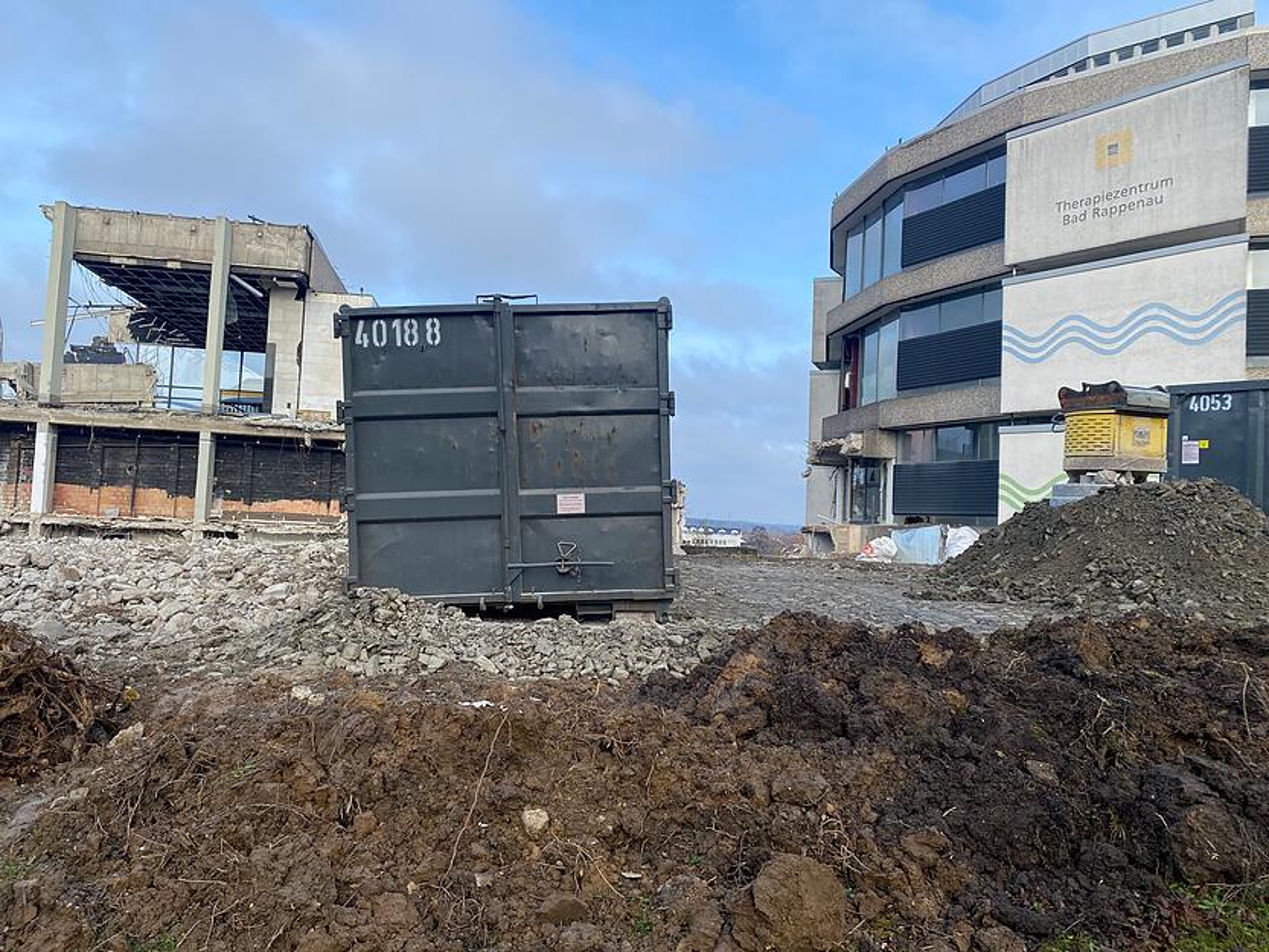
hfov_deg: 67.3
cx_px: 634
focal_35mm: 26
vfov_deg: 53.1
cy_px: 476
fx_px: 953
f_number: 1.8
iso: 32
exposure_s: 1/805
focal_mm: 4.25
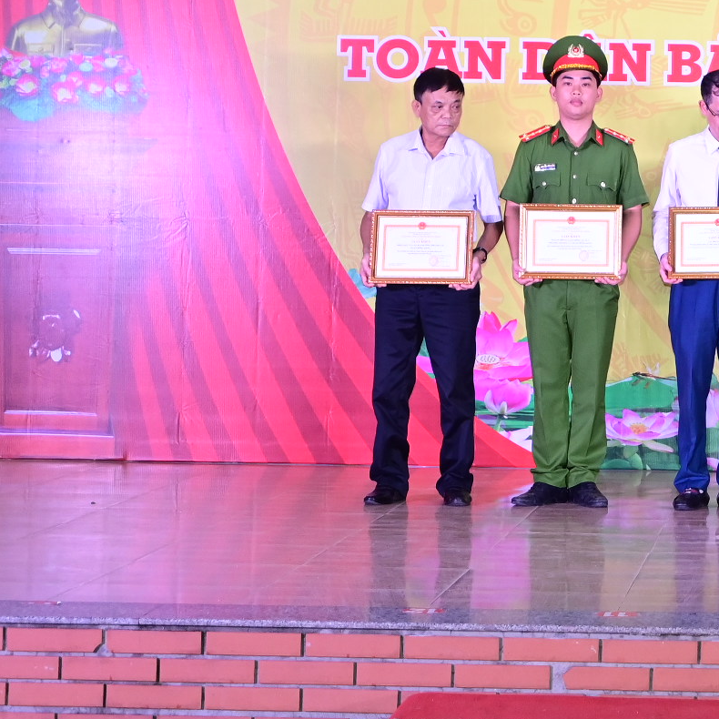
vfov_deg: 16.0
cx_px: 821
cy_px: 128
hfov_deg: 15.6
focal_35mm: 108
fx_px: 2538
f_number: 4.2
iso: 1000
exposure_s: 1/200
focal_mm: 34
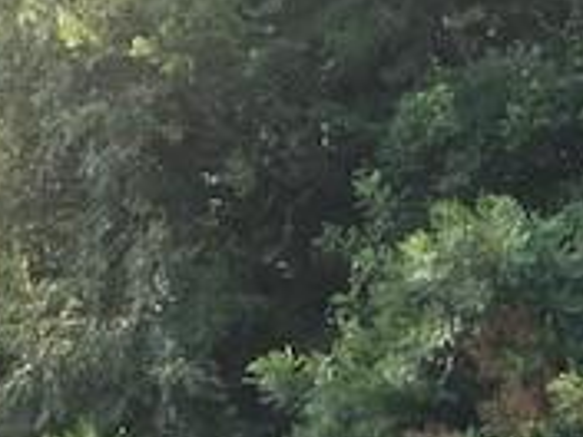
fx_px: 1718
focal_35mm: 102
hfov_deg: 18.9
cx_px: 533
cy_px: 411
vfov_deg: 14.3
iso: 32
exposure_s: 1/120
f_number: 1.8
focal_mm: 3.99
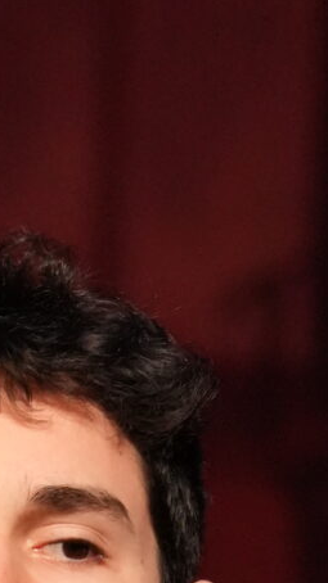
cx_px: -28
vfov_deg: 1.3
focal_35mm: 1697
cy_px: 964
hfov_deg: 0.7
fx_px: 26268
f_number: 6.3
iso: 5000
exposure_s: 1/320
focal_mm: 287
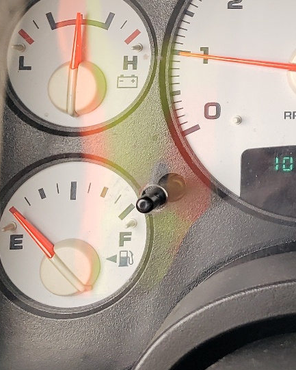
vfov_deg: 24.2
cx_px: 482
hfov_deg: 17.7
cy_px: -5
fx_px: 821
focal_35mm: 75
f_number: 1.5
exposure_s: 1/120
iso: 71
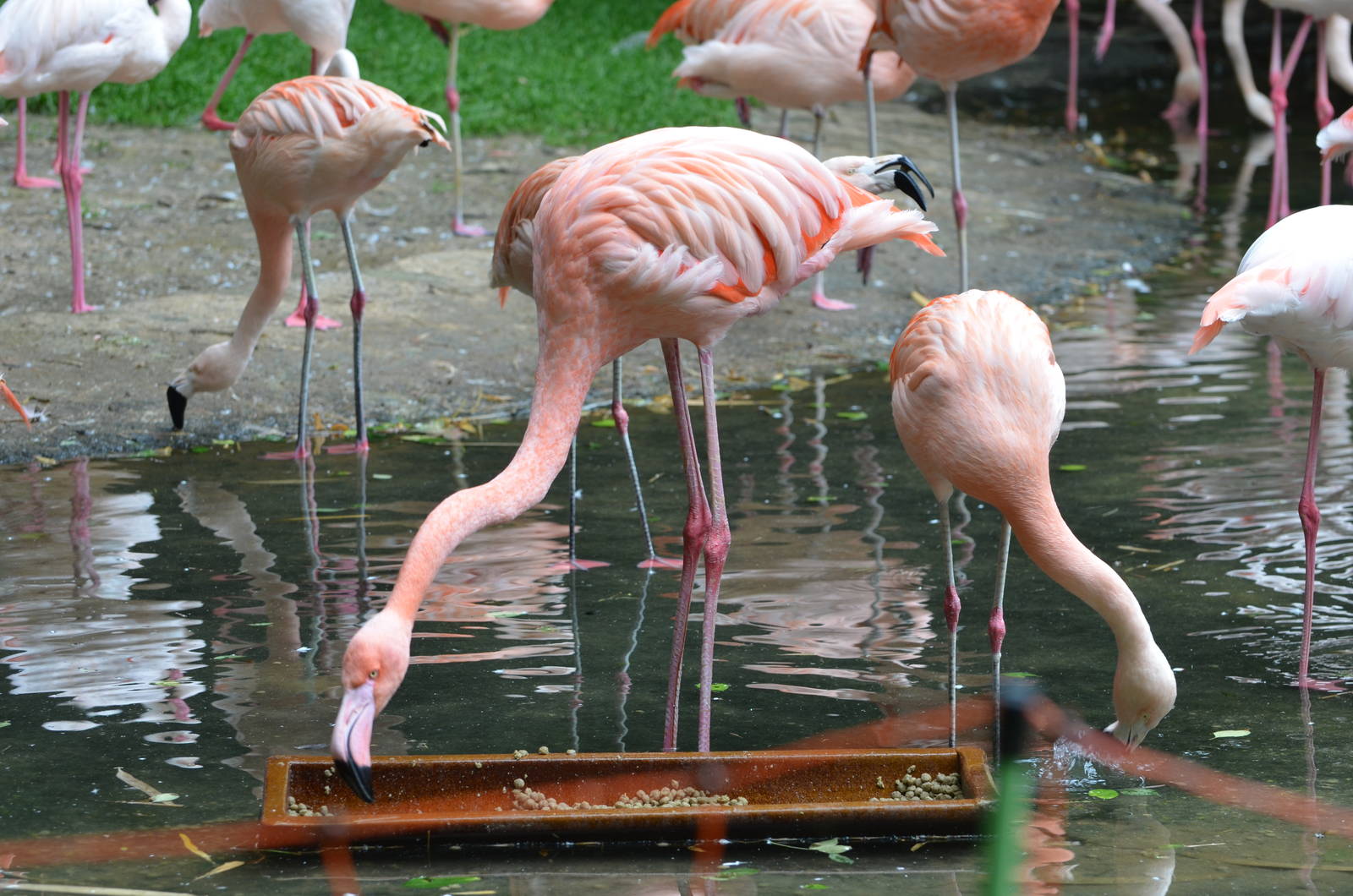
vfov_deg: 9.6
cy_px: 448
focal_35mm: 142
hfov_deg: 14.4
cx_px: 676
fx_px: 5345
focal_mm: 95
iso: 280
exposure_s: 1/125
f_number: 5.6
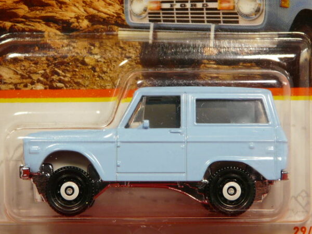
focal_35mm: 147
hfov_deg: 13.4
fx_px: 1325
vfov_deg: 10.1
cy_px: 117
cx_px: 156
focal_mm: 15.1
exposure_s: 1/60
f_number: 3.6
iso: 100
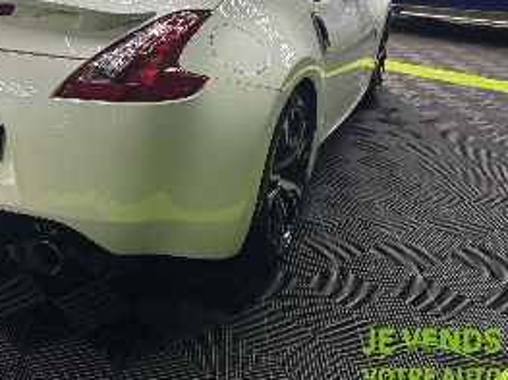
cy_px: 100
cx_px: 110
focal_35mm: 38
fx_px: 557
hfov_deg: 46.7
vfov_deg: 36.9
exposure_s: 1/100
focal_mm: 6.76
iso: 160
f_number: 1.78
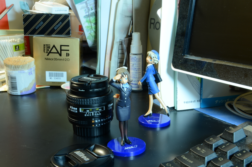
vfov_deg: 25.6
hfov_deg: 37.9
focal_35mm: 52
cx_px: 126
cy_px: 84
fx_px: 367
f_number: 29
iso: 100
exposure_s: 15
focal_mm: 35
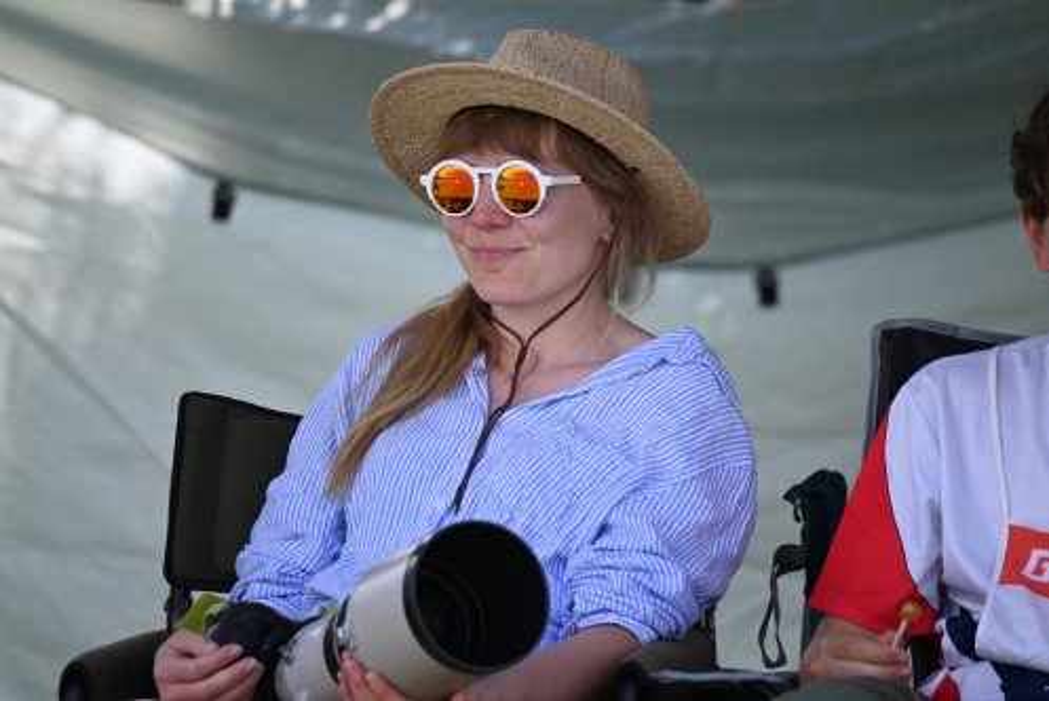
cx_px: 524
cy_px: 350
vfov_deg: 3.4
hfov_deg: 5.2
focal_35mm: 400
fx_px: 11662
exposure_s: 1/800
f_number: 6.3
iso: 500
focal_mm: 400
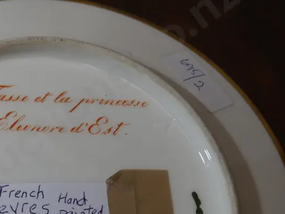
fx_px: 642
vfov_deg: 18.8
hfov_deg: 24.1
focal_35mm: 78
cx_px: 11
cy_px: 158
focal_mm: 20
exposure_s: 1/60
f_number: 4.4
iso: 400
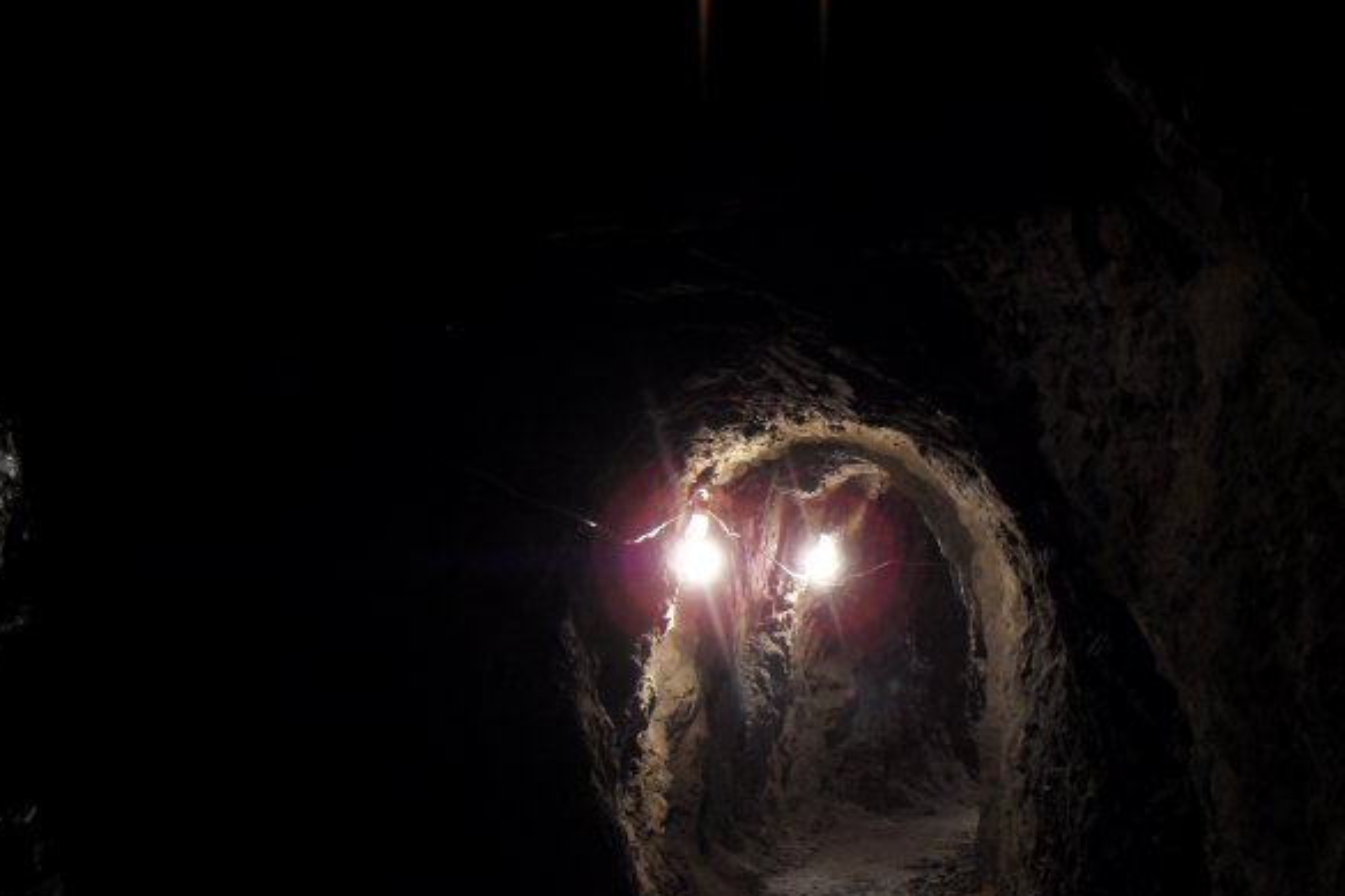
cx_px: 812
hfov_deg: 38.0
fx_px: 1943
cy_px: 636
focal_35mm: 52
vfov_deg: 25.8
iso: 200
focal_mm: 6.6
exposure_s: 1/1.43
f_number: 3.5
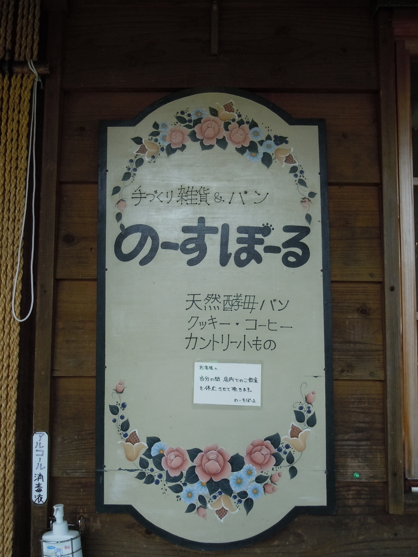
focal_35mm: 33
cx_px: 209
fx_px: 531
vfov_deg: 55.4
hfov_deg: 42.9
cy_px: 278
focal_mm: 5.9
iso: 200
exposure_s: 1/125
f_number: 4
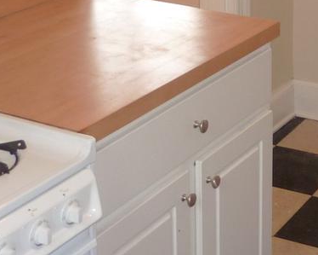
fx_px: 884
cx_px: 294
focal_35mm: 94
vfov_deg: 15.7
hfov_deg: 19.9
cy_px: -61
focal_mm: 4.1
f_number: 3.3
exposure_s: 1/10
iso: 100
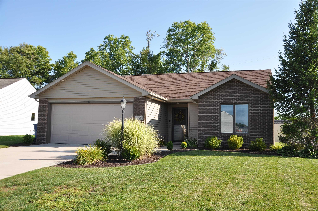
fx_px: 291
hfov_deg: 57.3
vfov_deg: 39.9
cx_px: 159
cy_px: 106
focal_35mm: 33
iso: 200
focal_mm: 22
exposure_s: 1/320
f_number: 8
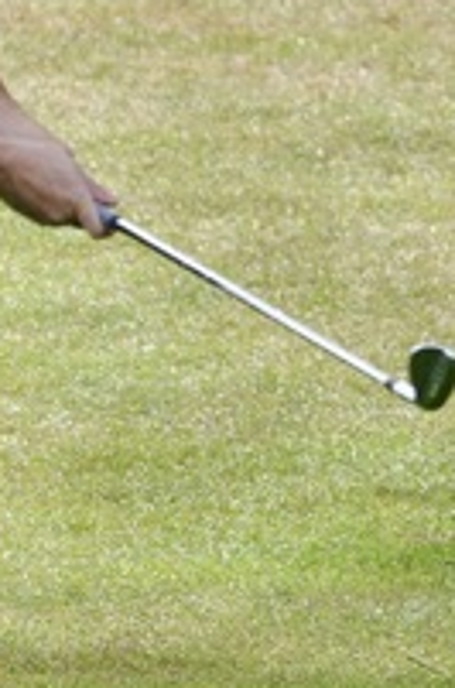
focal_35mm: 1340
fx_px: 25529
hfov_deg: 1.0
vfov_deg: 1.5
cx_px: 103
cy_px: 234
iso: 450
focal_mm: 165
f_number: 5
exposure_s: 1/1000
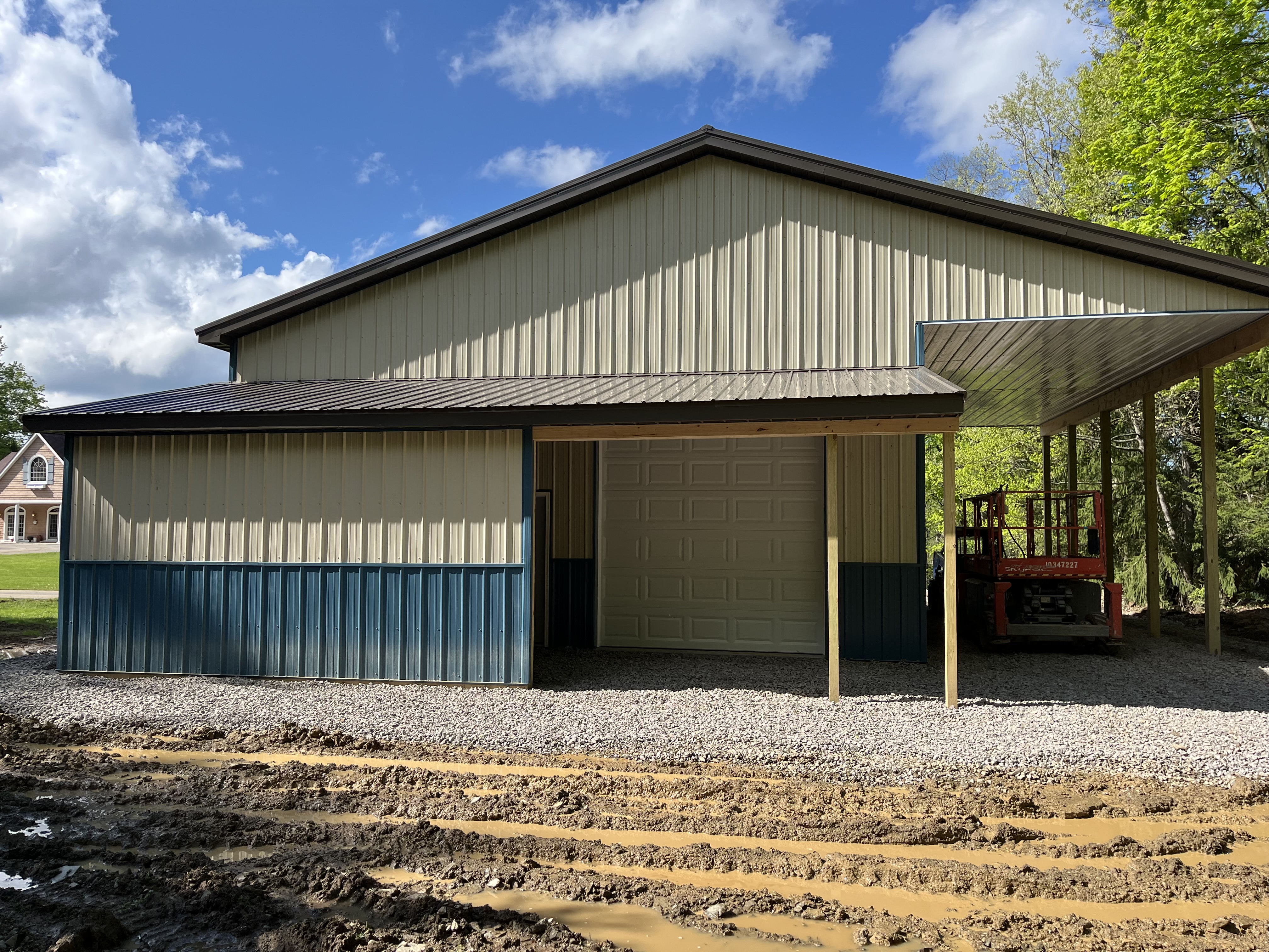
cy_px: 476
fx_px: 953
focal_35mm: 26
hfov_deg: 67.3
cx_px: 634
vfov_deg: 53.1
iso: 50
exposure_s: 1/1992
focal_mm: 5.1
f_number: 1.6
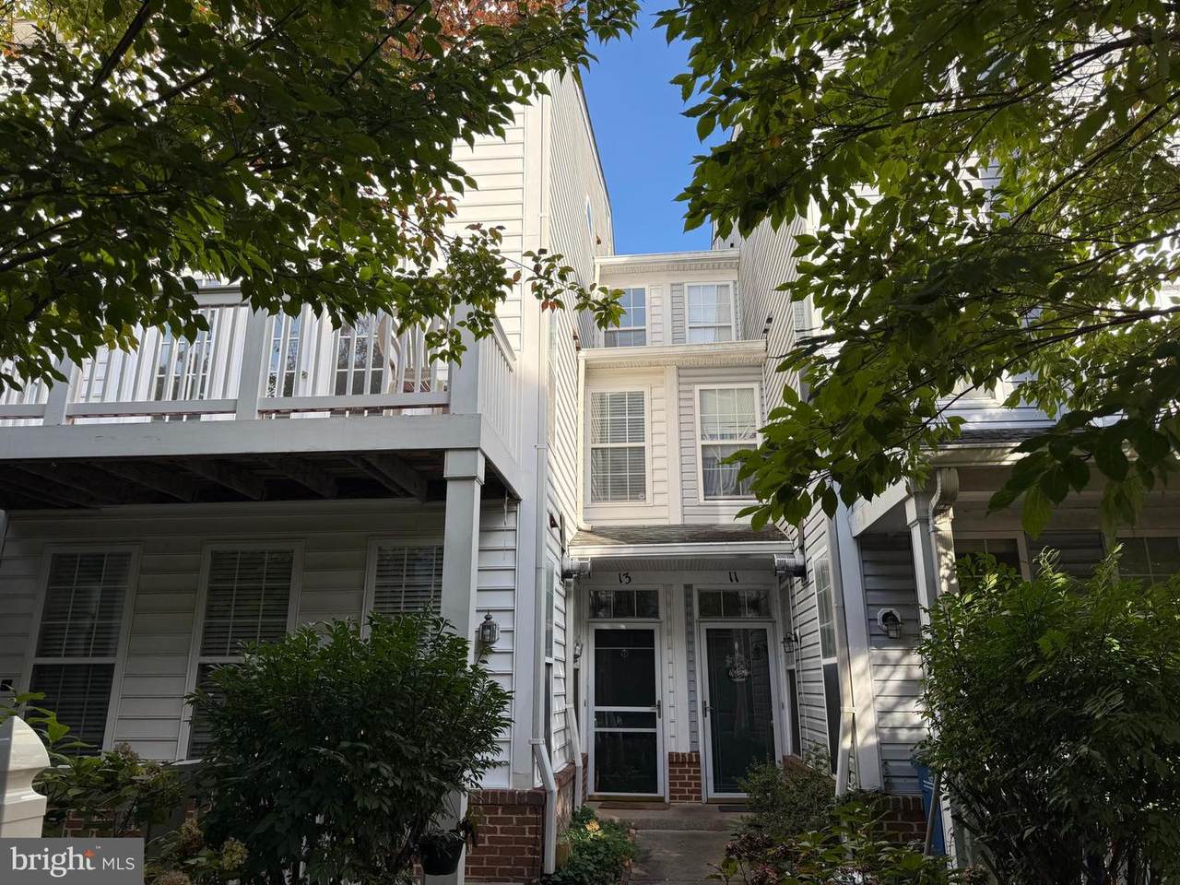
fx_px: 818
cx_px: 590
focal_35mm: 24
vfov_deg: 56.8
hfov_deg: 71.6
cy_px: 442
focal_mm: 6.76
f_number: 1.78
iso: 100
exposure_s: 1/1174
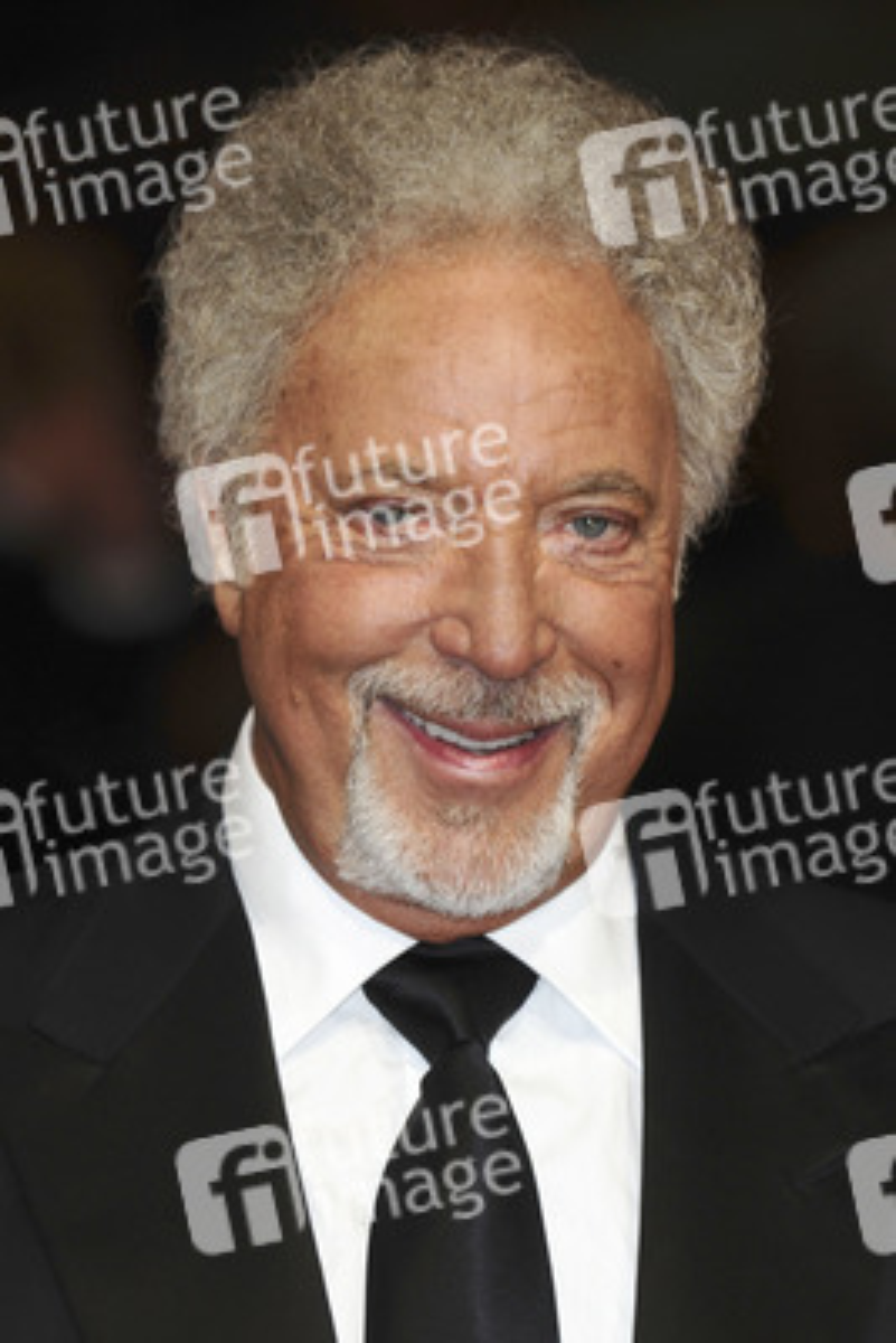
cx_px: 448
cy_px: 672
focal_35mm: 278
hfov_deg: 5.0
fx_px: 10350
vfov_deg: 7.4
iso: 320
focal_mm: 185
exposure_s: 1/200
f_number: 4.5
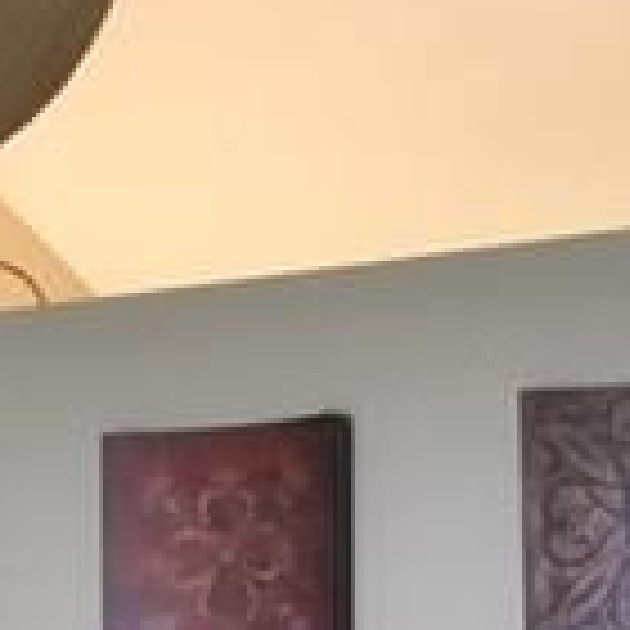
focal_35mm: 117
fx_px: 2409
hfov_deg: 14.9
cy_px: 981
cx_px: 284
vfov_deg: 13.9
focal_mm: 4.15
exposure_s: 1/30
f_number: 2.2
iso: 64
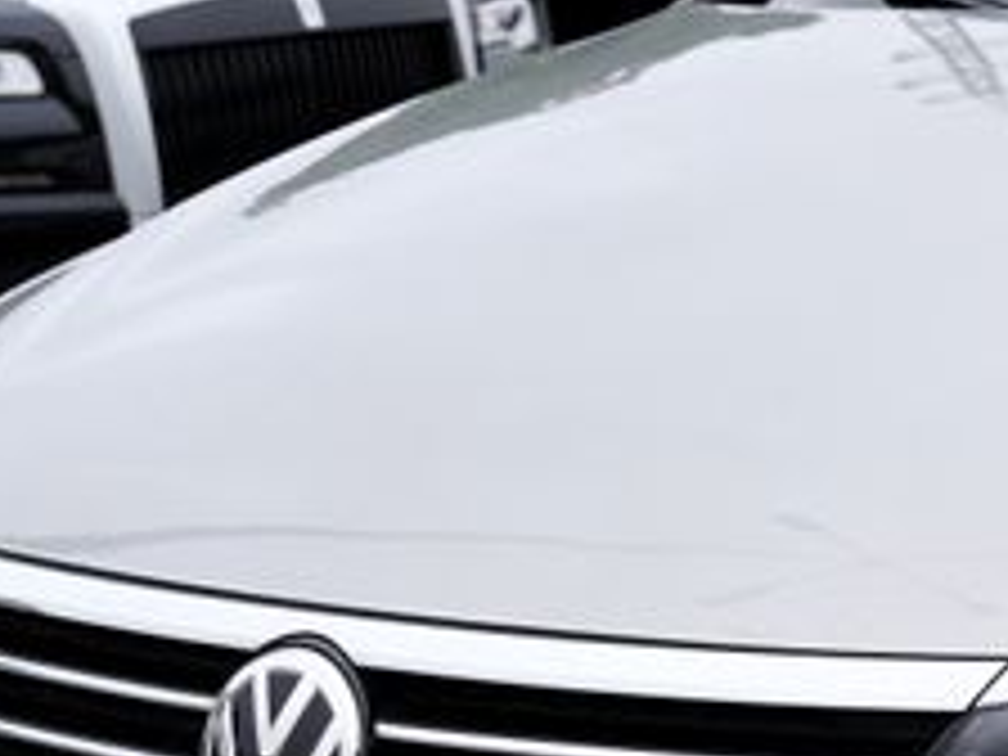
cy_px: 484
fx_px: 3844
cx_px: 1341
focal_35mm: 132
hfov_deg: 14.3
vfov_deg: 11.2
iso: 100
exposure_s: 1/160
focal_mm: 30
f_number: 4
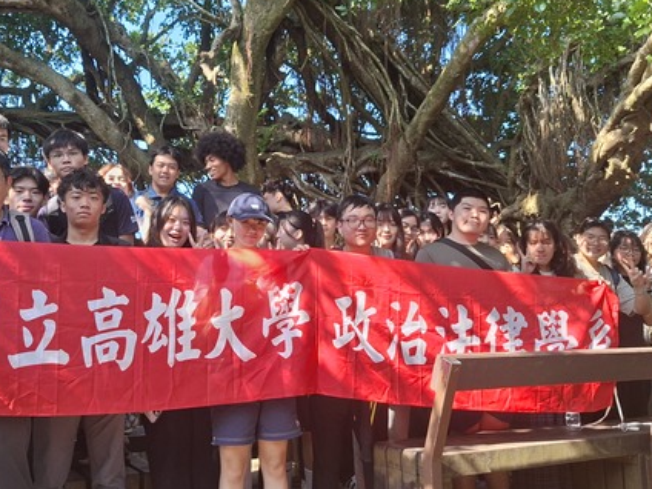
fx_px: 716
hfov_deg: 48.8
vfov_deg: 37.5
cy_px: 187
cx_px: 275
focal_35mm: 38
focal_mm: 5.54
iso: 50
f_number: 1.8
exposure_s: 1/289
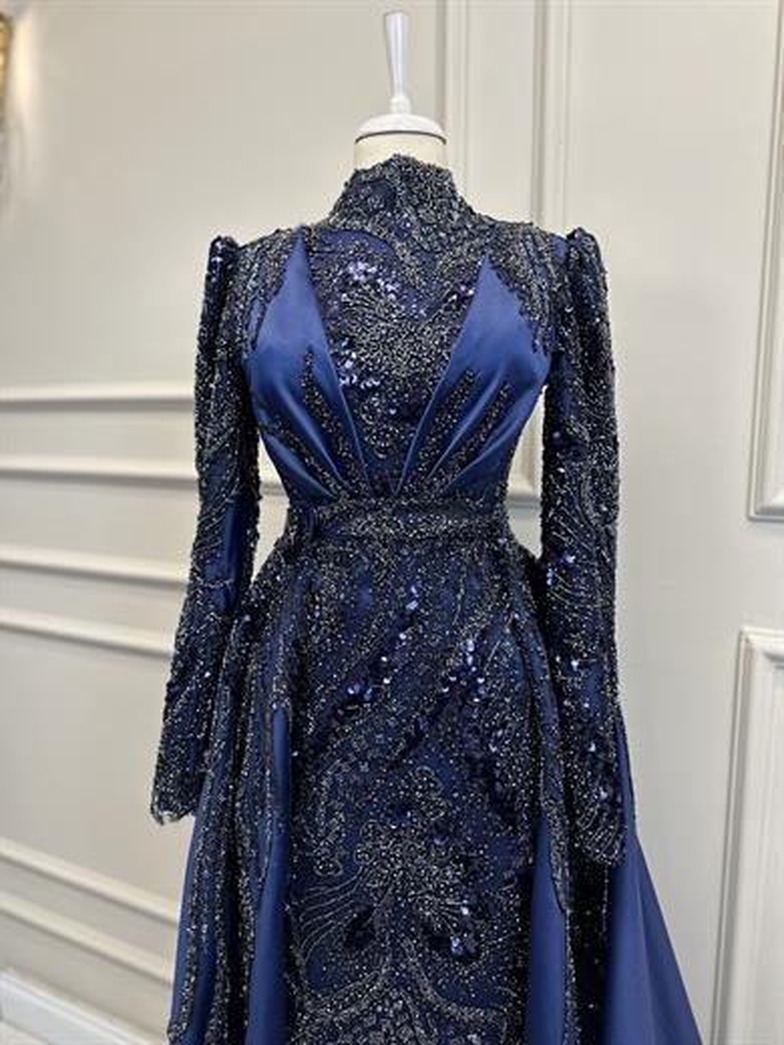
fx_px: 725
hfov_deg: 56.8
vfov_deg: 71.6
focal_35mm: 24
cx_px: 392
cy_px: 522
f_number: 1.78
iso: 64
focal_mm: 6.86
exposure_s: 1/100
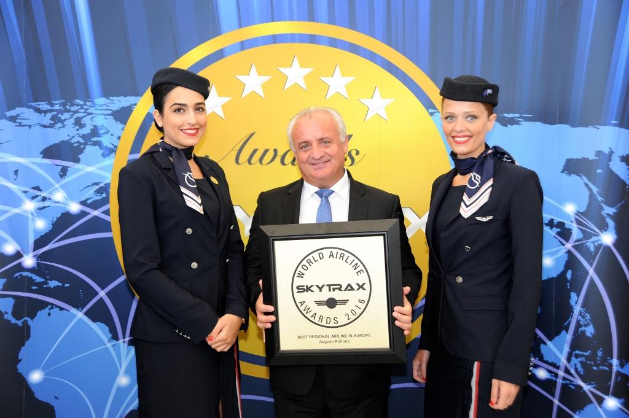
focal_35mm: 42
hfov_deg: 46.4
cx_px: 314
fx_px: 733
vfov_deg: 31.8
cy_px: 209
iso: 250
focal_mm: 42
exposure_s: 1/60
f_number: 4
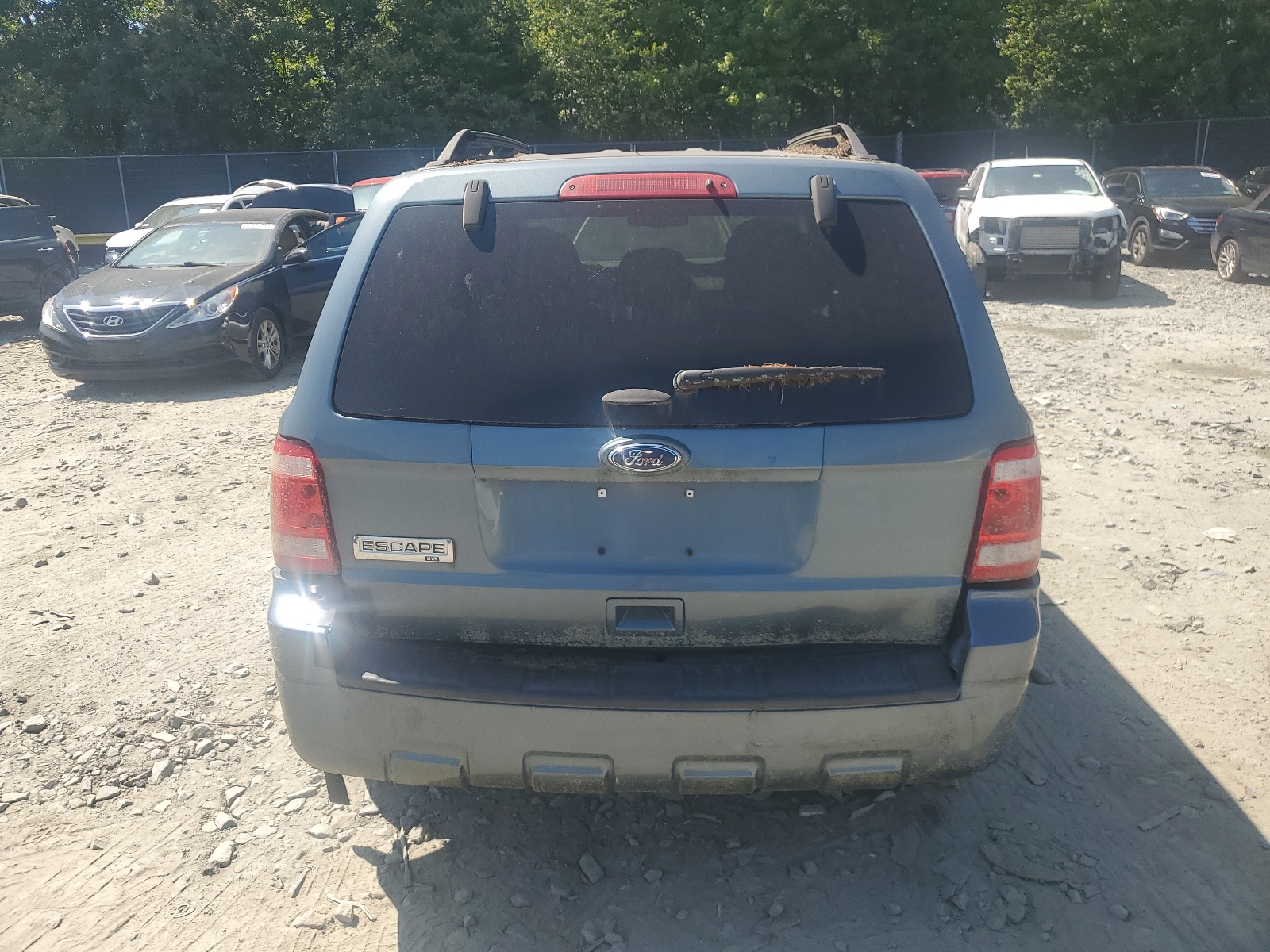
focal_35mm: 26
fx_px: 954
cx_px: 635
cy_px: 476
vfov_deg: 53.1
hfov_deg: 67.3
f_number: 1.5
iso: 50
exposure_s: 1/1667
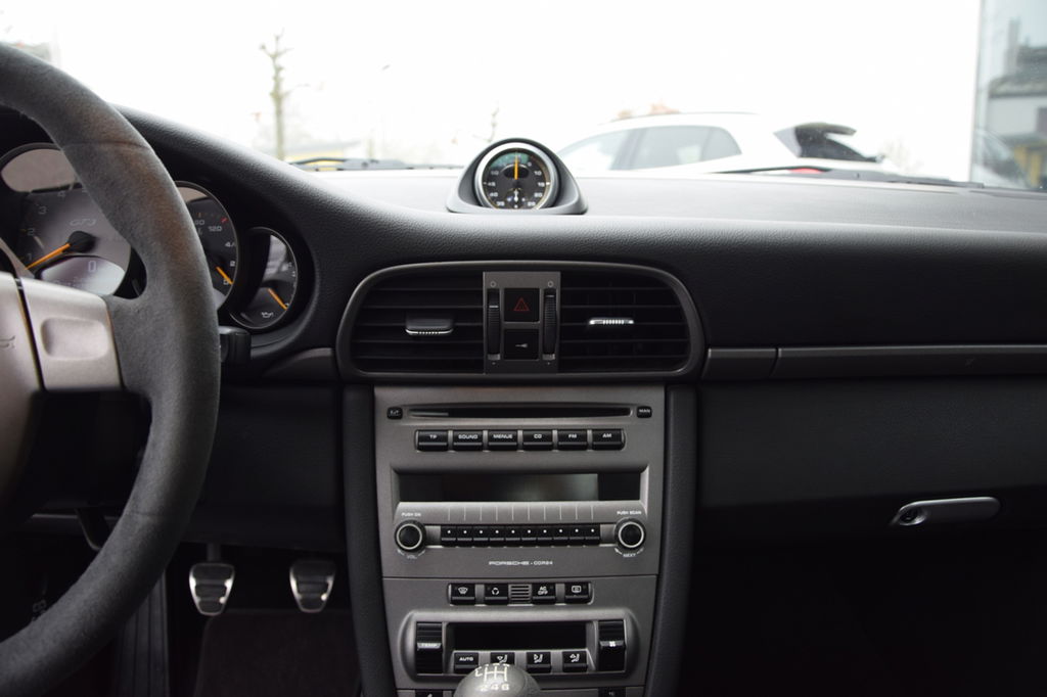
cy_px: 348
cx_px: 524
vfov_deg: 25.7
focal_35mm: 52
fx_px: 1526
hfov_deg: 37.9
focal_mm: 35
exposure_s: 1/100
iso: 400
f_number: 5
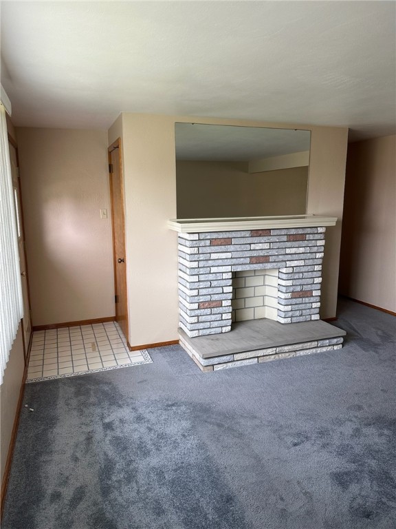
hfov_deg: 56.8
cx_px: 198
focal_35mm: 24
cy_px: 264
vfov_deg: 71.6
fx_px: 366
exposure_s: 1/120
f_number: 1.78
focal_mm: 6.86
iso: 160
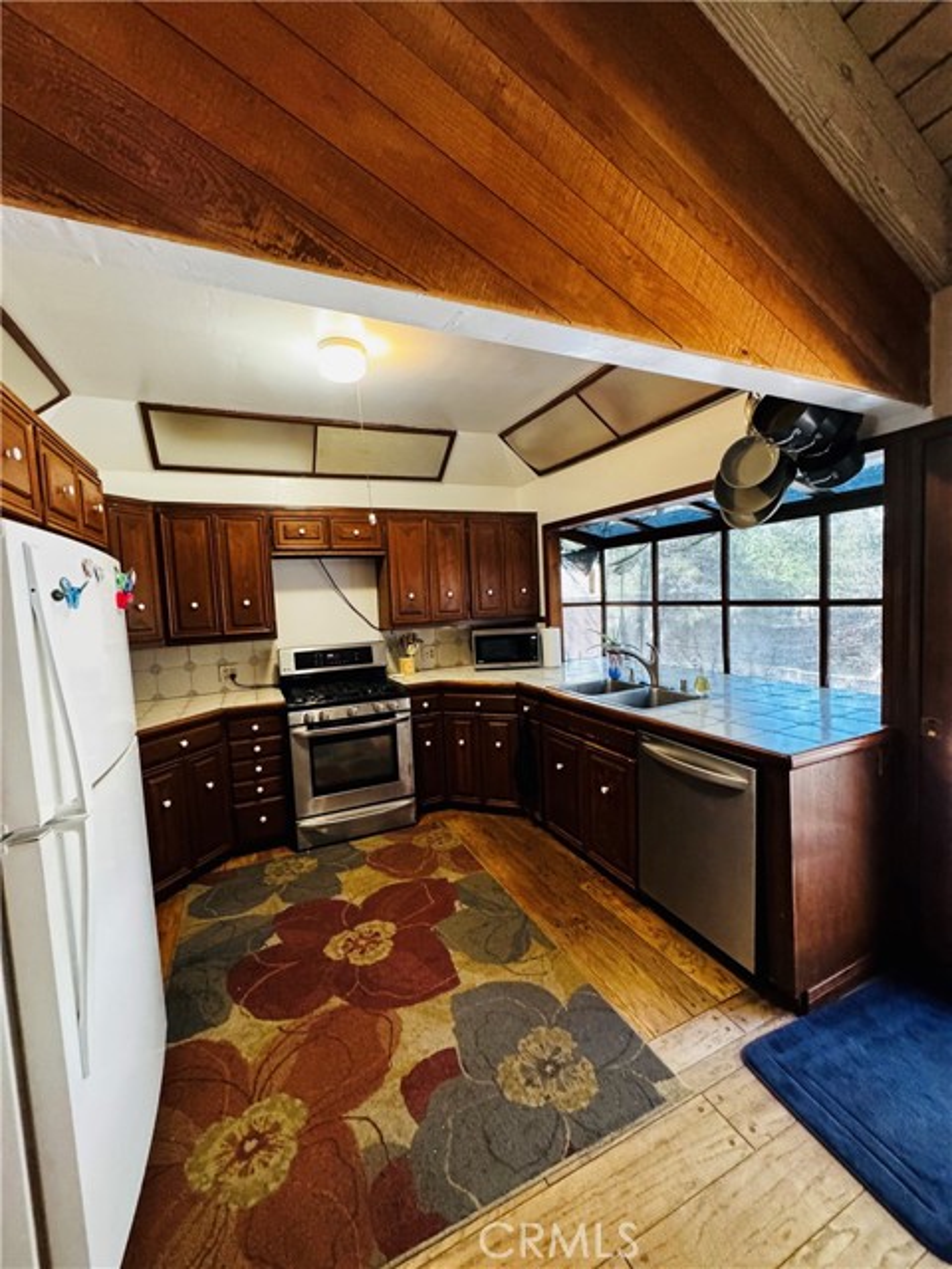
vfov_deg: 102.1
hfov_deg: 85.7
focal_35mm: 14
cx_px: 476
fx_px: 513
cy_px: 634
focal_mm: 2.22
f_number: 2.2
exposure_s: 1/60
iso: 640
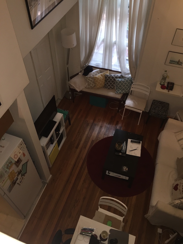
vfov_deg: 61.7
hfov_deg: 48.2
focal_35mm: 29
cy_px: 122
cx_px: 92
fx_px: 204
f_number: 2.2
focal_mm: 4.15
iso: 100
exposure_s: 1/20
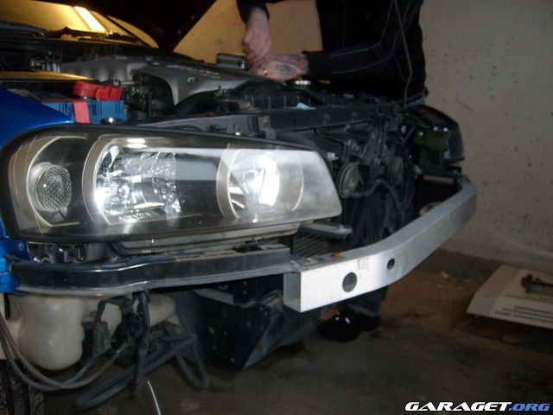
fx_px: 559
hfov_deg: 52.6
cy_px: 208
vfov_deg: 40.7
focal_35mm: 35
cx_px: 276
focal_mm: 5.8
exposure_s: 1/45
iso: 100
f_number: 2.8
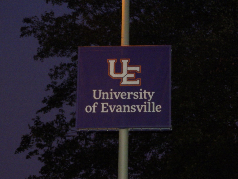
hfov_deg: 17.1
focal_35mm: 115
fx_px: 791
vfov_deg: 12.9
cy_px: 90
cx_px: 119
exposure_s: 1/60
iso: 1600
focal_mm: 20.6
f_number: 5
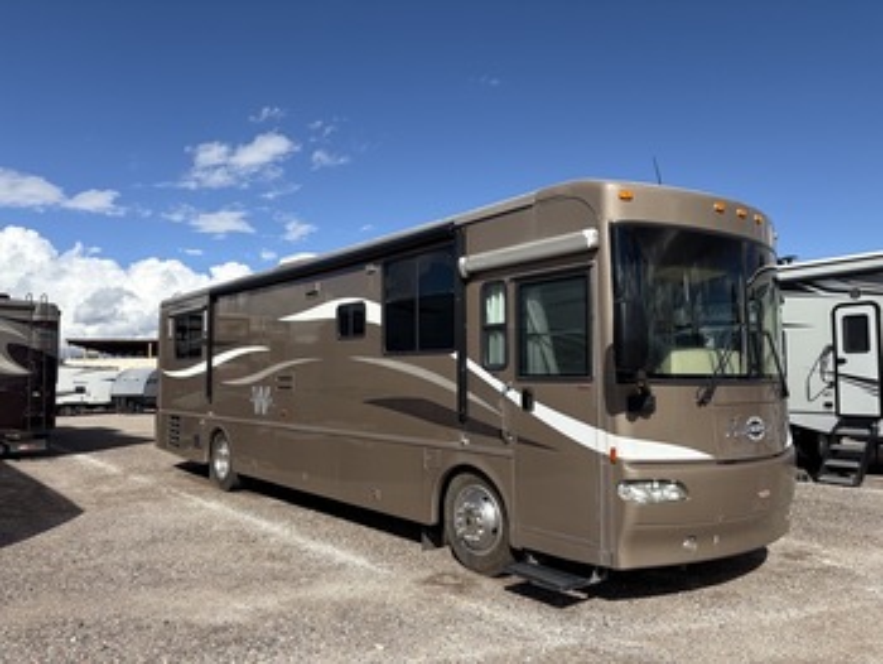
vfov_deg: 53.1
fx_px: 664
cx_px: 442
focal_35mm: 26
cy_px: 332
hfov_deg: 67.3
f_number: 1.6
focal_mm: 5.96
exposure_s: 1/5348
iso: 50
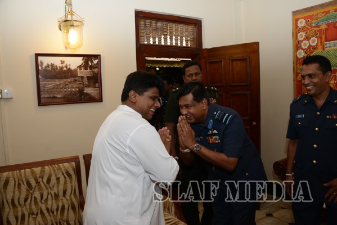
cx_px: 168
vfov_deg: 46.4
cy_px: 112
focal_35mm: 28
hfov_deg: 65.4
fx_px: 262
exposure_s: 1/125
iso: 800
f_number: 6.3
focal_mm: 28
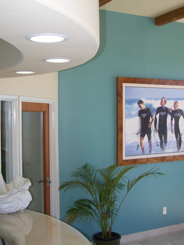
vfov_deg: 39.6
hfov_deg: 30.3
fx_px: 340
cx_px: 92
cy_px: 109
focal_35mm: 48
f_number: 2.8
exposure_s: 1/200
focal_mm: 6.3
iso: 80
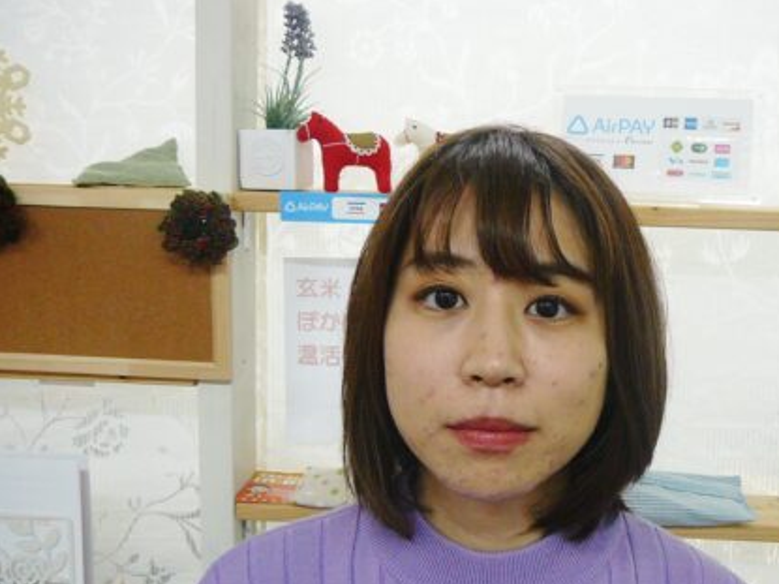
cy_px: 370
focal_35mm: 45
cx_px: 496
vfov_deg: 32.0
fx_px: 1012
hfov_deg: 41.7
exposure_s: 1/25
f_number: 2.8
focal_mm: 5.2
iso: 200
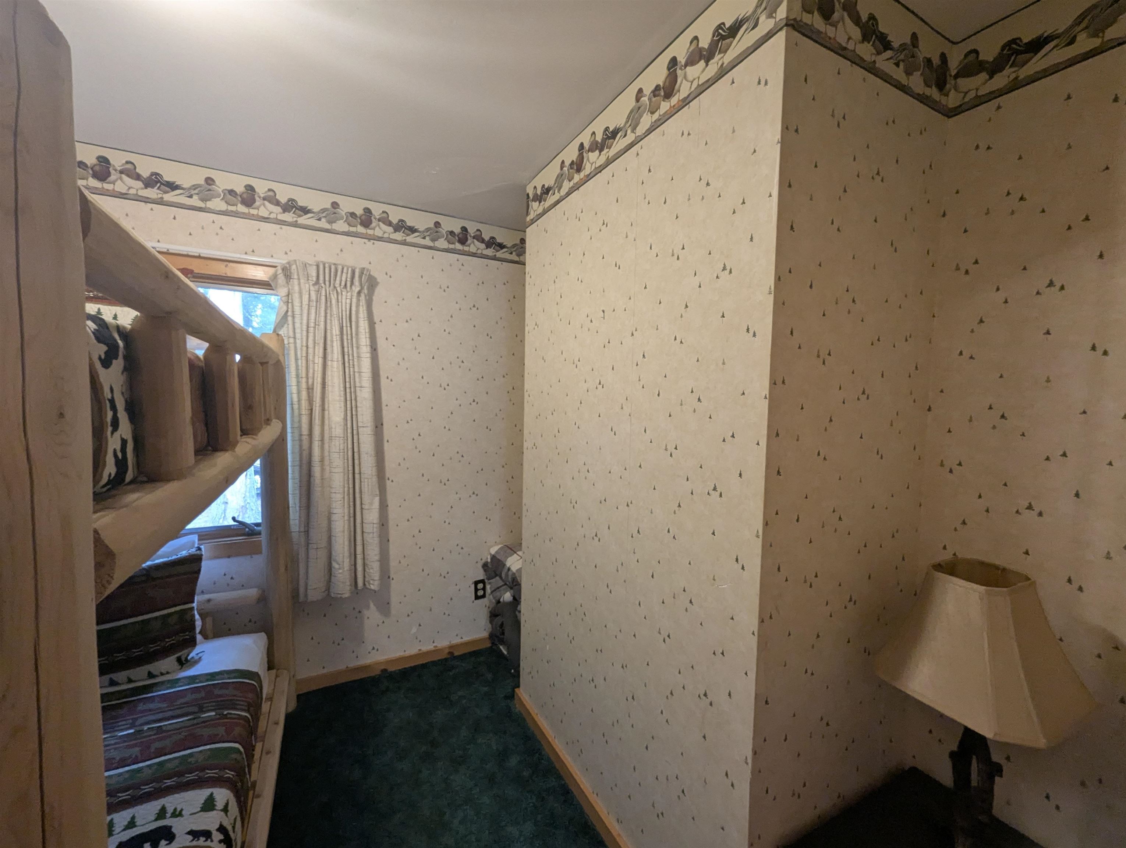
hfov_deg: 106.1
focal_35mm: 13
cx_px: 563
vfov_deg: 90.1
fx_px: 423
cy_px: 424
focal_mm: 1.95
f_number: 2.2
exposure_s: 1/60
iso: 427
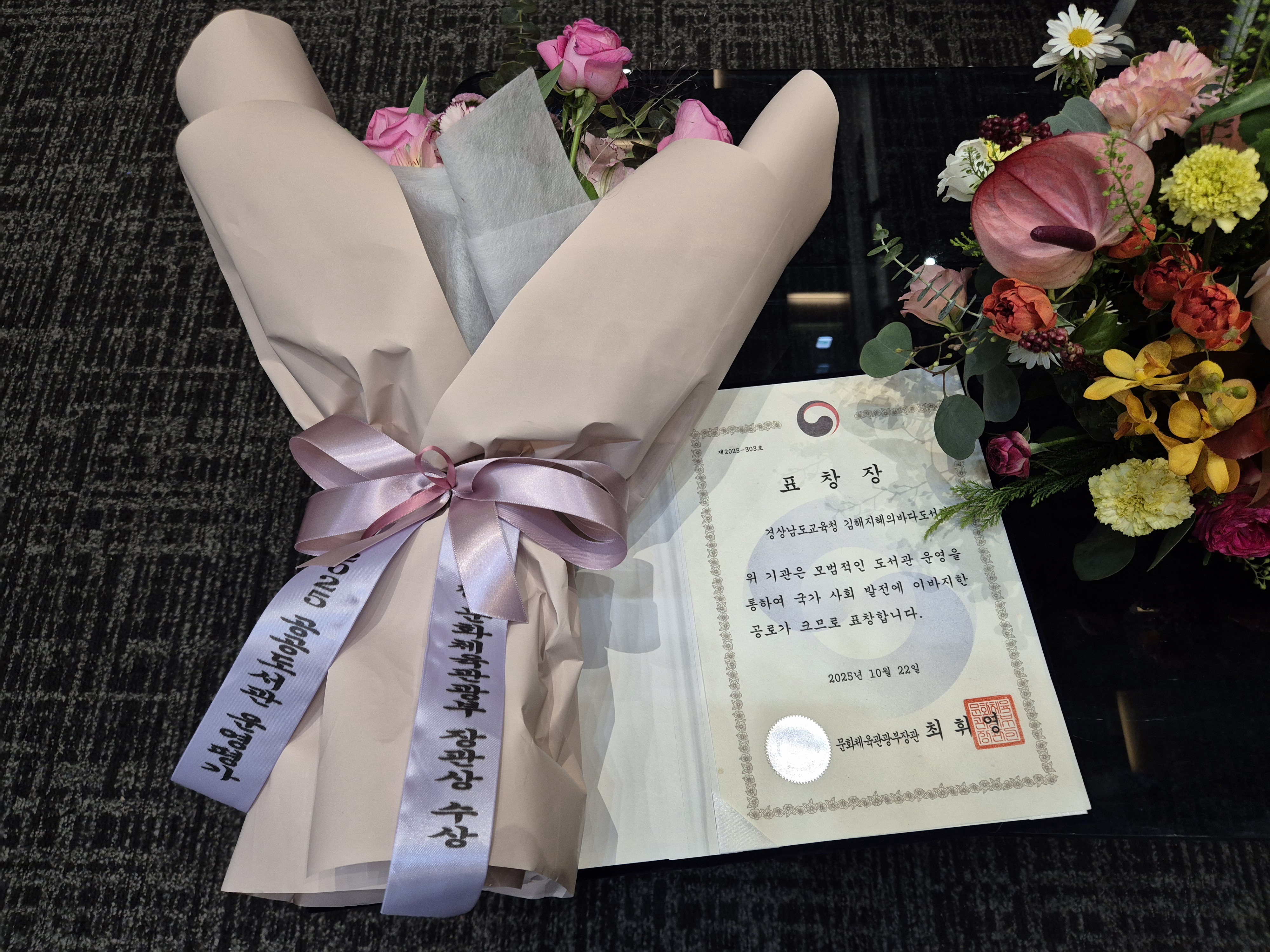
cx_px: 635
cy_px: 476
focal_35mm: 23
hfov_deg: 73.9
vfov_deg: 58.9
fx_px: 844
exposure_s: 1/120
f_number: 1.8
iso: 320
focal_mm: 5.4
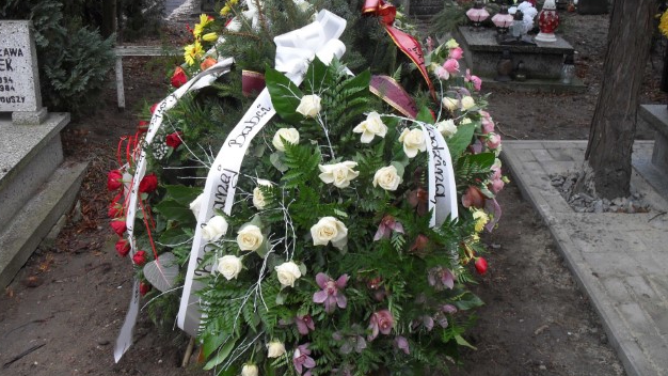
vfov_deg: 30.3
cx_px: 328
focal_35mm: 39
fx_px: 691
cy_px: 148
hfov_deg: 51.6
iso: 100
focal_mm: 6.3
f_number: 3.2
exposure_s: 1/125
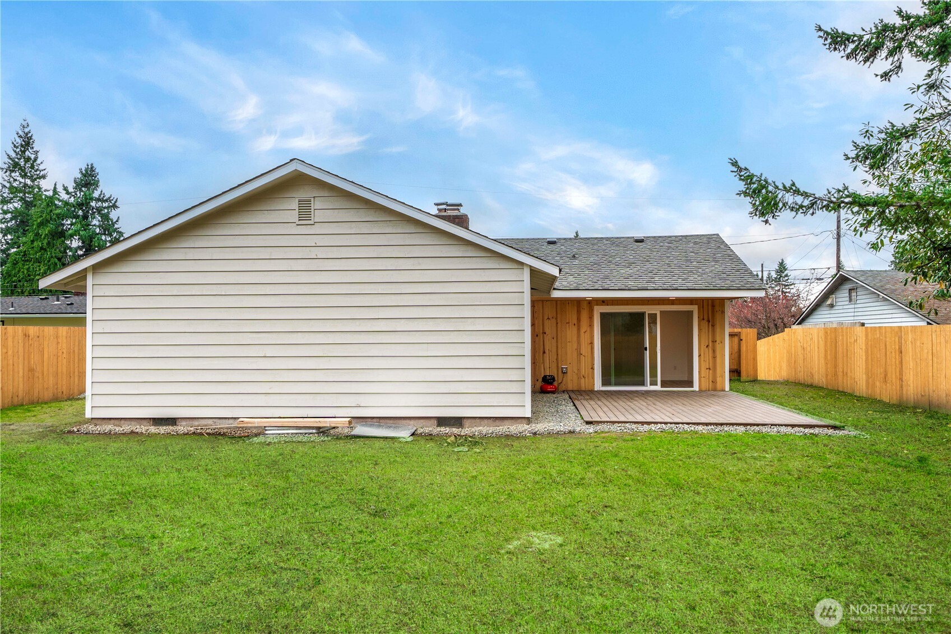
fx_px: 475
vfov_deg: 67.4
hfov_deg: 90.0
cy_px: 317
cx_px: 476
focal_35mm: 18
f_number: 6.7
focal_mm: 18
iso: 100
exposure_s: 1/45
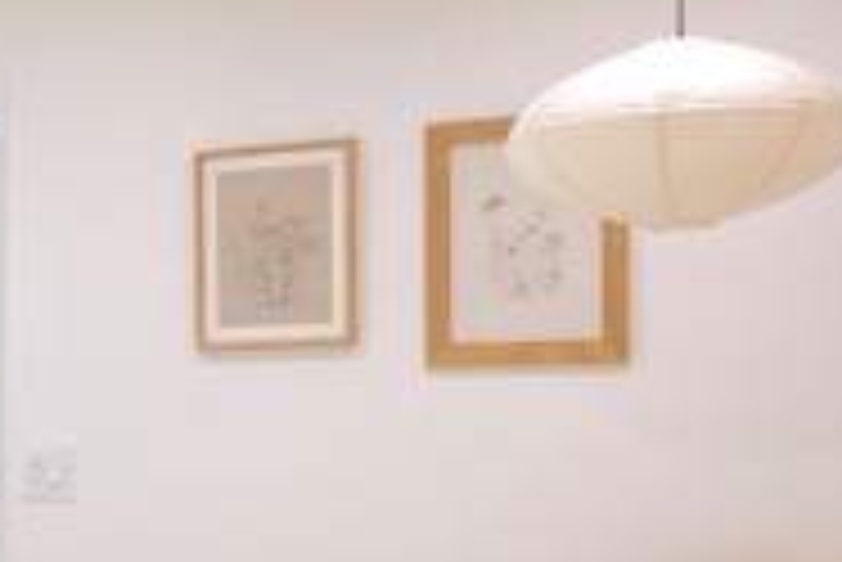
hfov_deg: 22.9
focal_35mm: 82
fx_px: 1919
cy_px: 452
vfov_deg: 16.6
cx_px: -140
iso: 640
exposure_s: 1/80
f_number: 2.8
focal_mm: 24
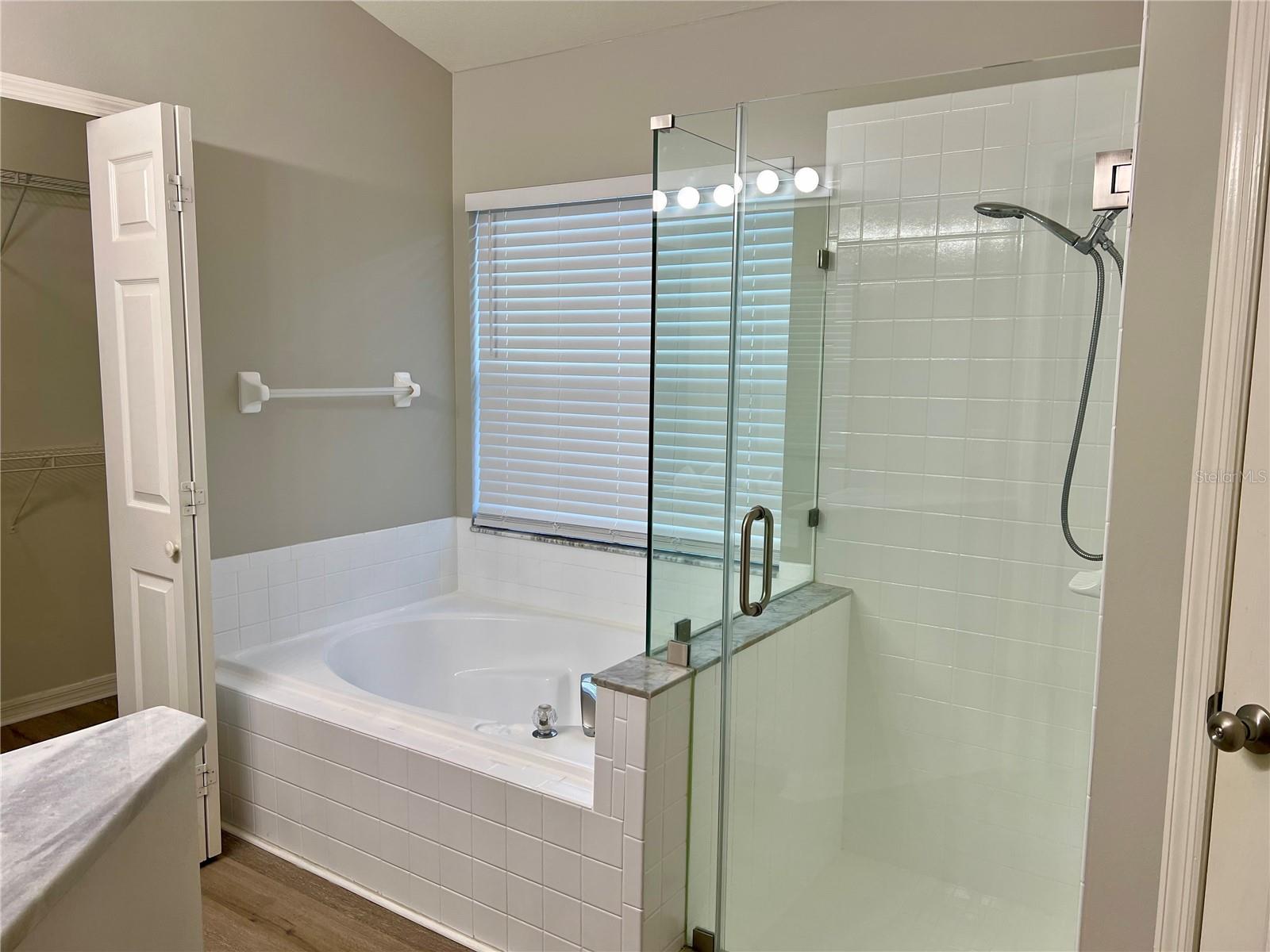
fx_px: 954
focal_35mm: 26
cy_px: 476
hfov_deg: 67.3
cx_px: 635
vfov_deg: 53.1
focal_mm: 5.7
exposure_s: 1/120
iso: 64
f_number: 1.5
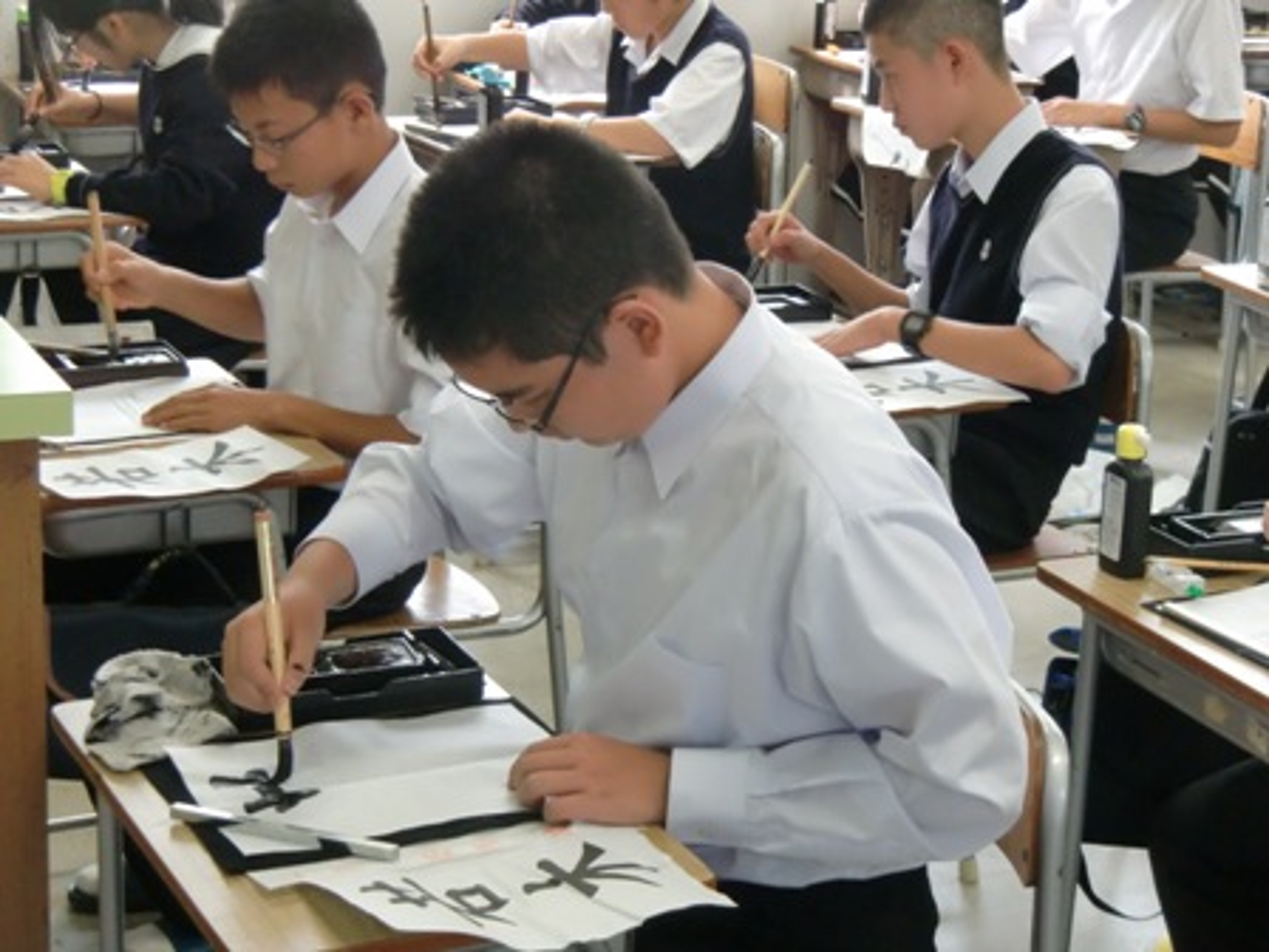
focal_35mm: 76
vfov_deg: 19.4
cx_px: 634
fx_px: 2786
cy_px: 476
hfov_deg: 25.7
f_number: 4.6
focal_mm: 13.6
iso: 400
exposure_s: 1/50
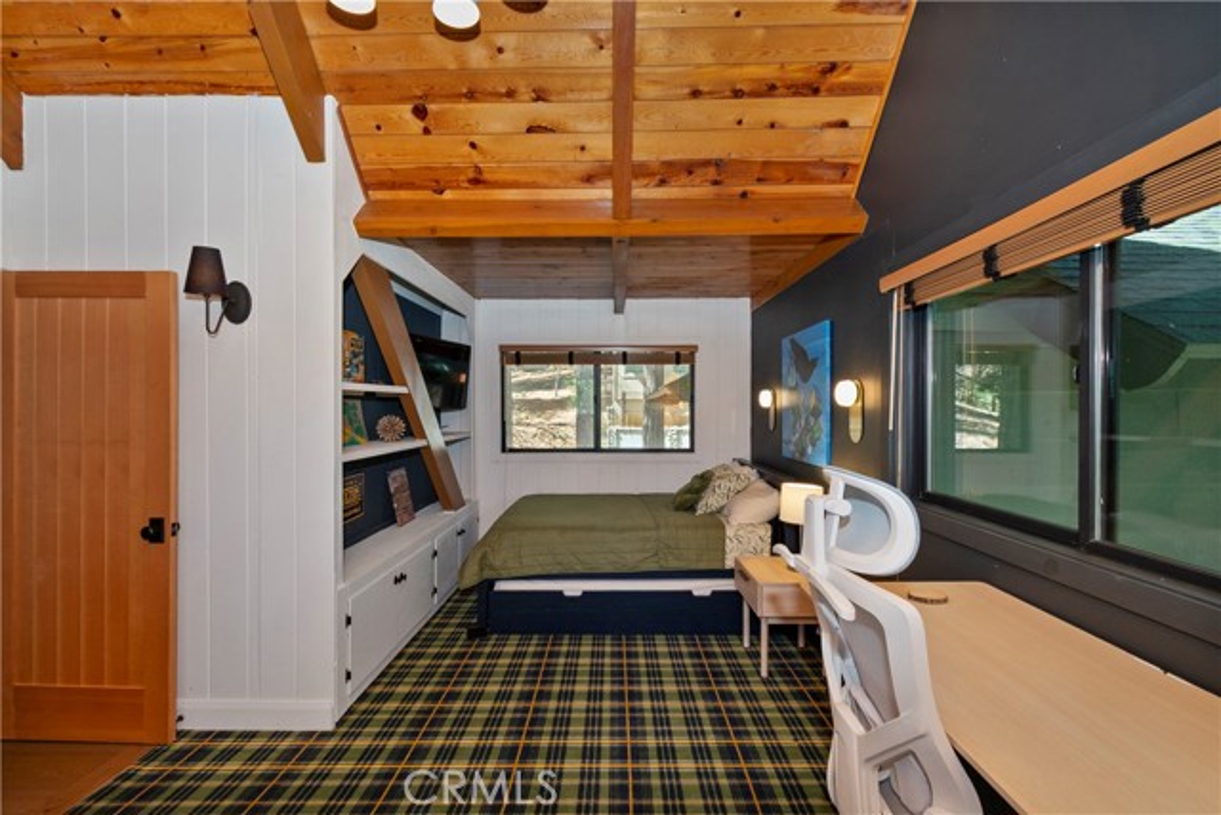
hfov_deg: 100.4
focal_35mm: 15
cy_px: 408
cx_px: 610
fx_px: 509
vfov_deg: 77.4
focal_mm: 10
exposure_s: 1/30
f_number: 8
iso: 400
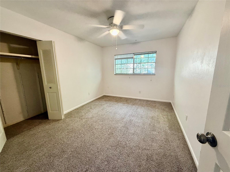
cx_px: 115
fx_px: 93
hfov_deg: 102.1
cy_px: 86
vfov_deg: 85.7
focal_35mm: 14
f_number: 2.2
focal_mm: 2.22
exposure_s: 1/60
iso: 320
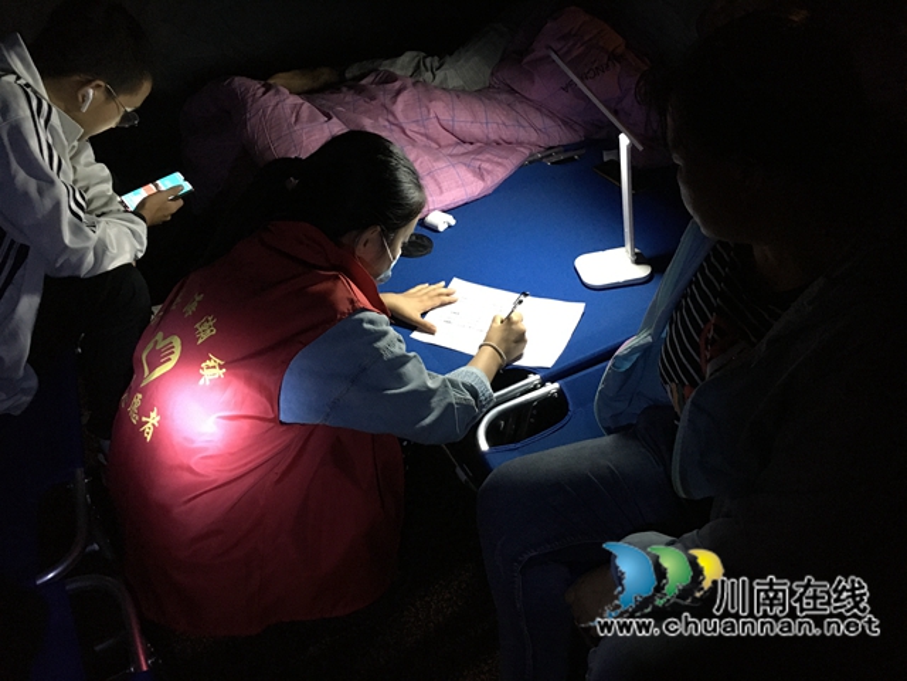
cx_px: 454
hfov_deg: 61.7
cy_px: 340
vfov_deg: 48.2
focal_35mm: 29
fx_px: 760
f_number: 2.2
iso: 500
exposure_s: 1/17
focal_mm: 4.15
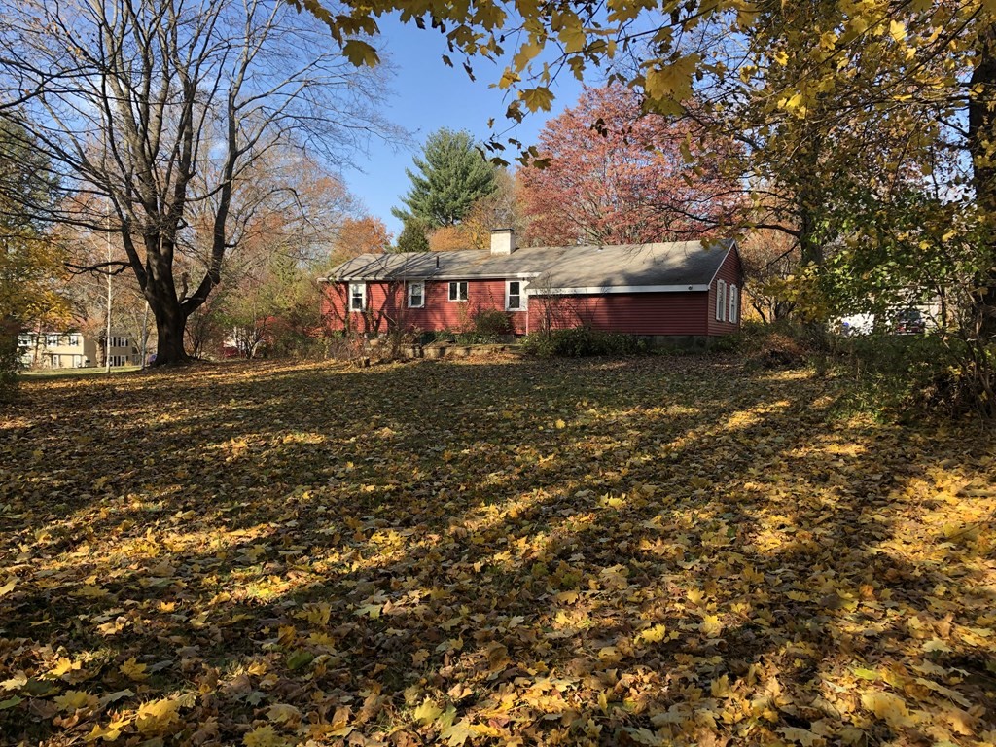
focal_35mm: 28
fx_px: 806
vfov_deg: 49.7
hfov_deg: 63.4
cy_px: 374
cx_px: 498
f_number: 1.8
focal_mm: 3.99
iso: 20
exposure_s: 1/432
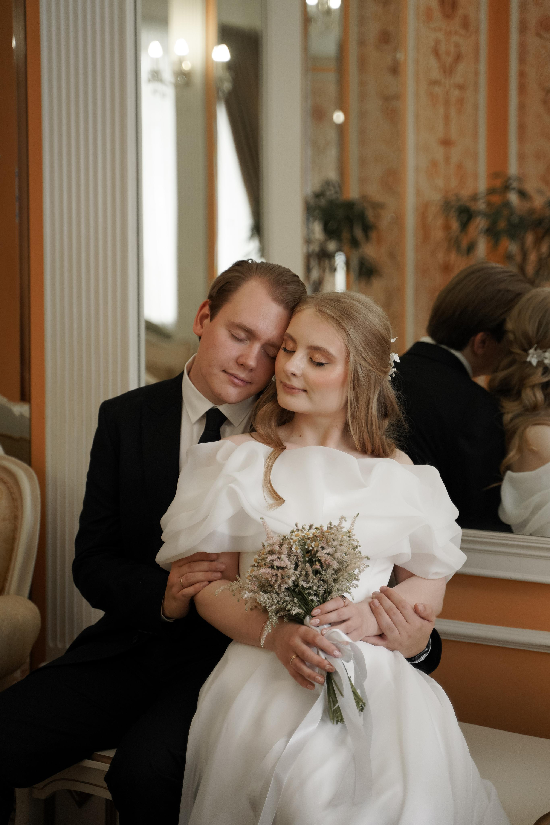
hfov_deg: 18.2
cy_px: 412
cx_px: 275
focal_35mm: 75
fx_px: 1719
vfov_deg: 27.0
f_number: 2.8
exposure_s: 1/250
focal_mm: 75
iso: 1000
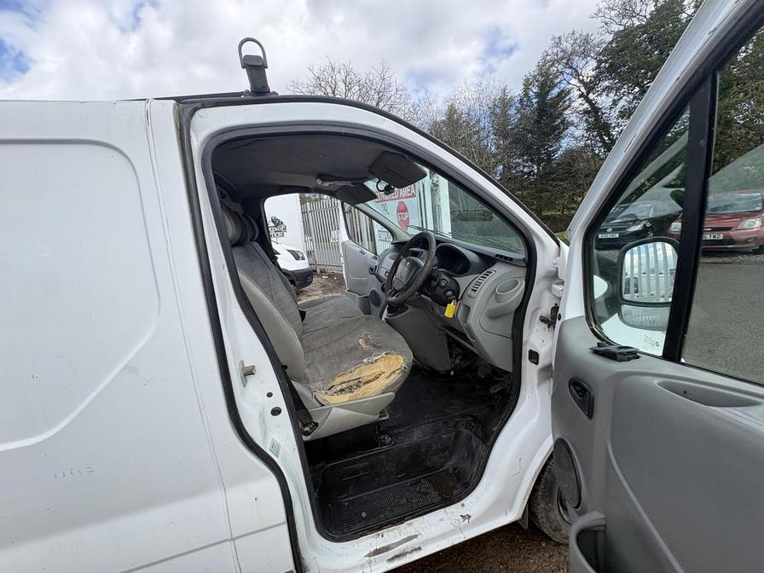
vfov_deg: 85.7
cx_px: 382
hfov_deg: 102.1
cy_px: 286
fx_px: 309
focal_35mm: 14
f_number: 2.2
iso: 64
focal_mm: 2.22
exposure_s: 1/412
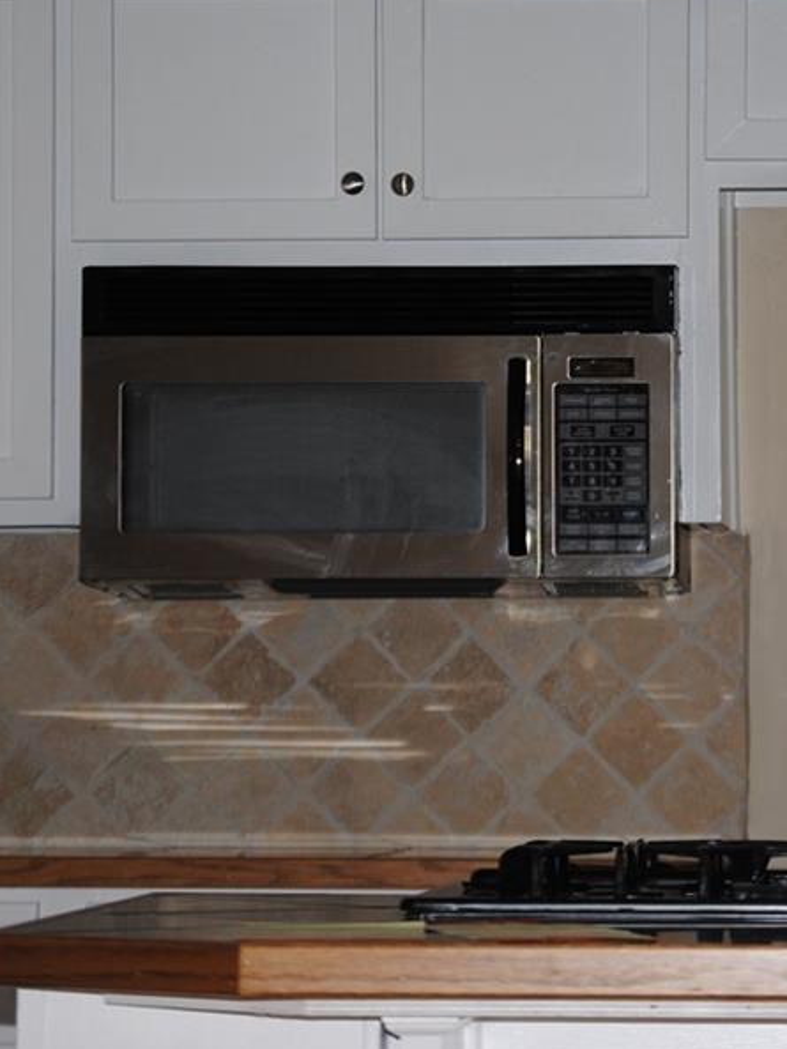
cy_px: 476
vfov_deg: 10.6
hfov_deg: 7.9
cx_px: 580
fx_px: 5661
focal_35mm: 187
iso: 200
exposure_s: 1/60
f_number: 4.2
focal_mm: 75
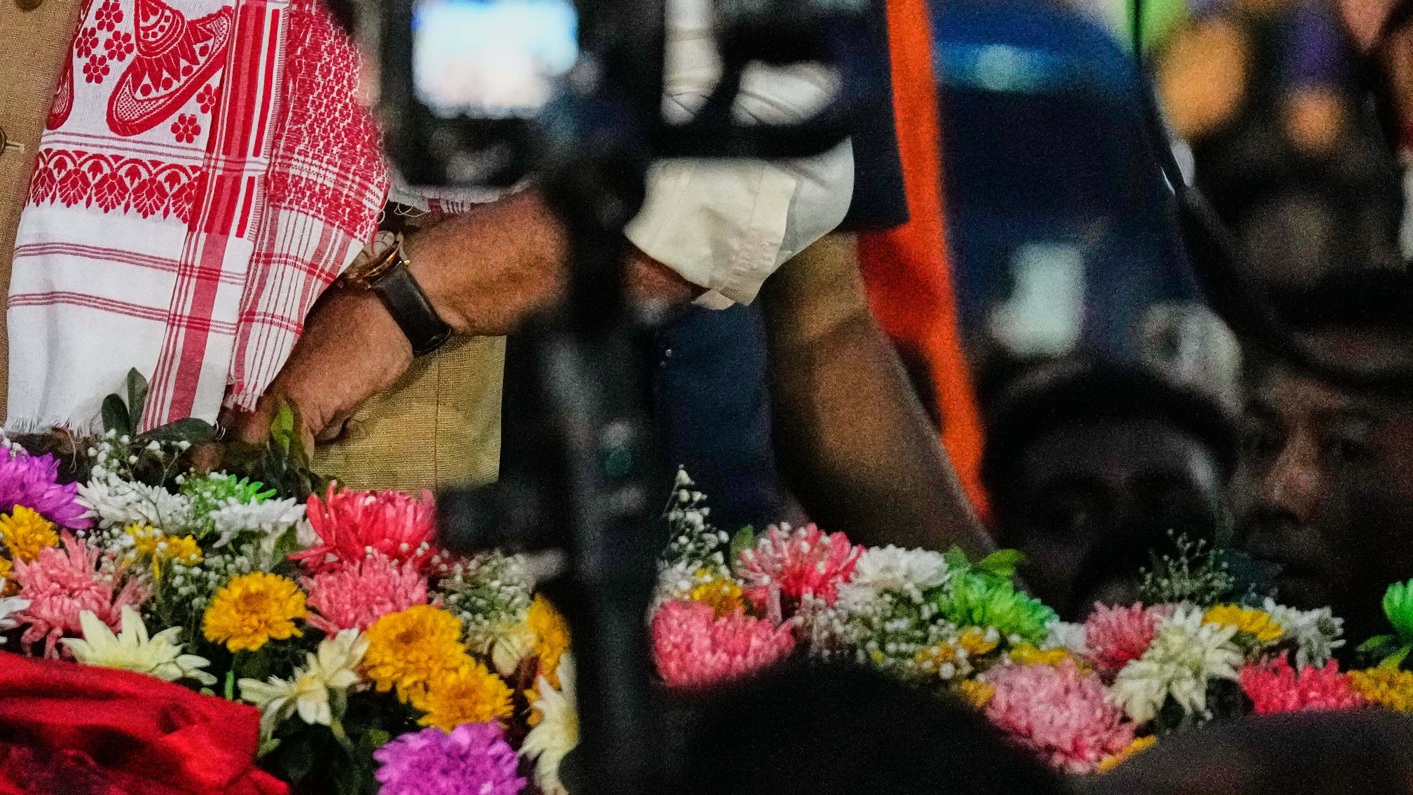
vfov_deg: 2.8
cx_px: -316
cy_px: -233
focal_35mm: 427
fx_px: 15999
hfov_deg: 5.0
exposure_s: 1/400
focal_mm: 163
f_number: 2.8
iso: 4000
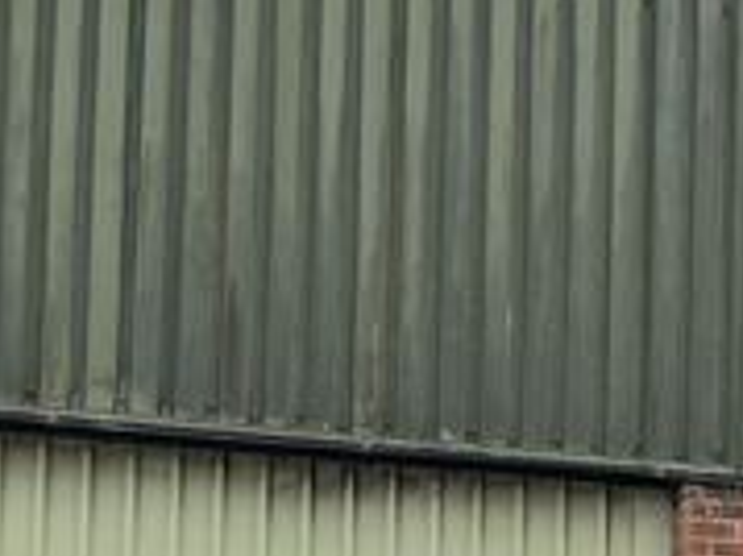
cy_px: 925
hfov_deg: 11.7
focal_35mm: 165
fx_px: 3539
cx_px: 948
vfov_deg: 8.7
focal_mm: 4.2
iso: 32
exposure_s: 1/963
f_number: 1.6
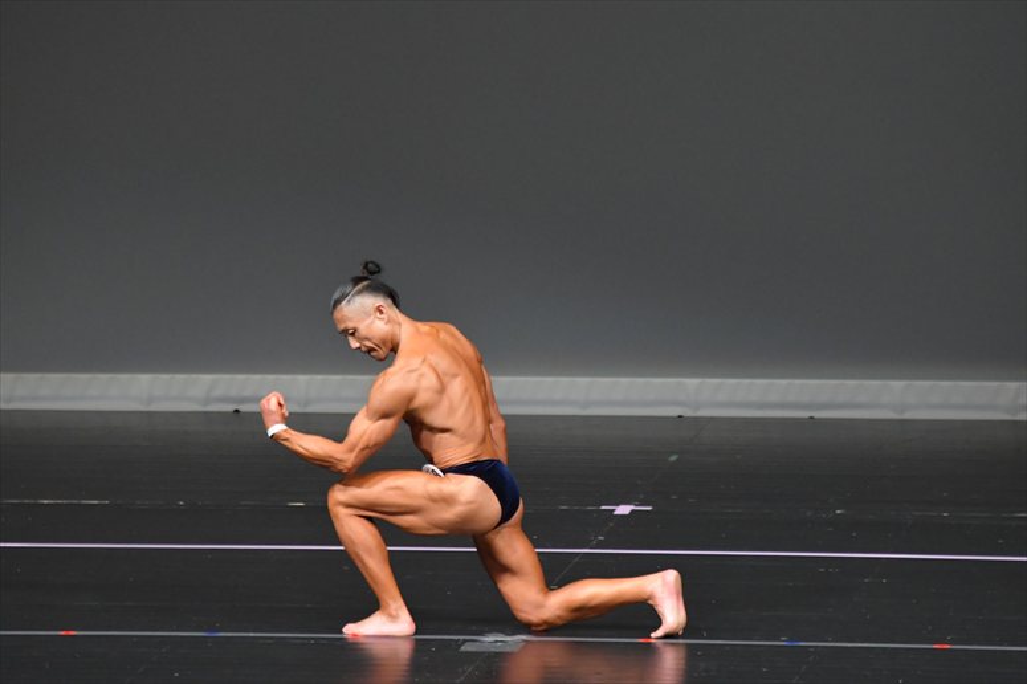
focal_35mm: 345
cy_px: 342
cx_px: 514
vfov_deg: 4.0
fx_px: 9837
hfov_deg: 6.0
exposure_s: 1/400
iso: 4000
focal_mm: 230
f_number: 5.6
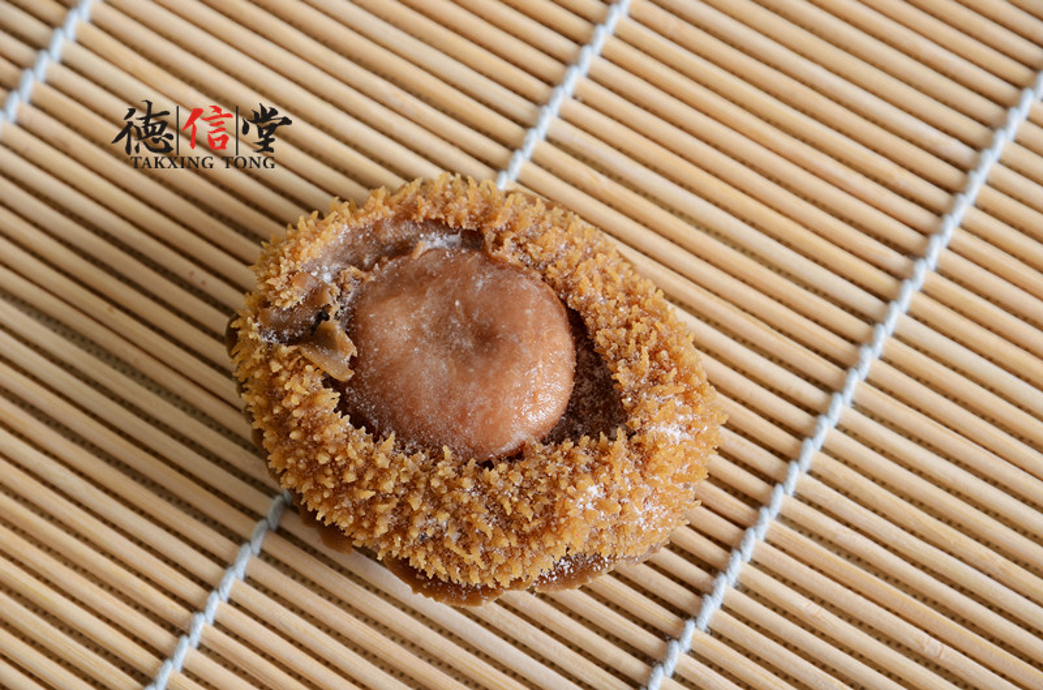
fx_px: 3381
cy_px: 345
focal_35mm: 117
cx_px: 522
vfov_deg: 11.6
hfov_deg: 17.5
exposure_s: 1/160
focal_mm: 78
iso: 200
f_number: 9
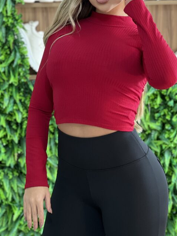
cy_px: 95
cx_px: 103
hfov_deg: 13.1
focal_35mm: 113
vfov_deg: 17.4
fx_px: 770
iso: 160
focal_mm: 9
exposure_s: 1/60
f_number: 2.8
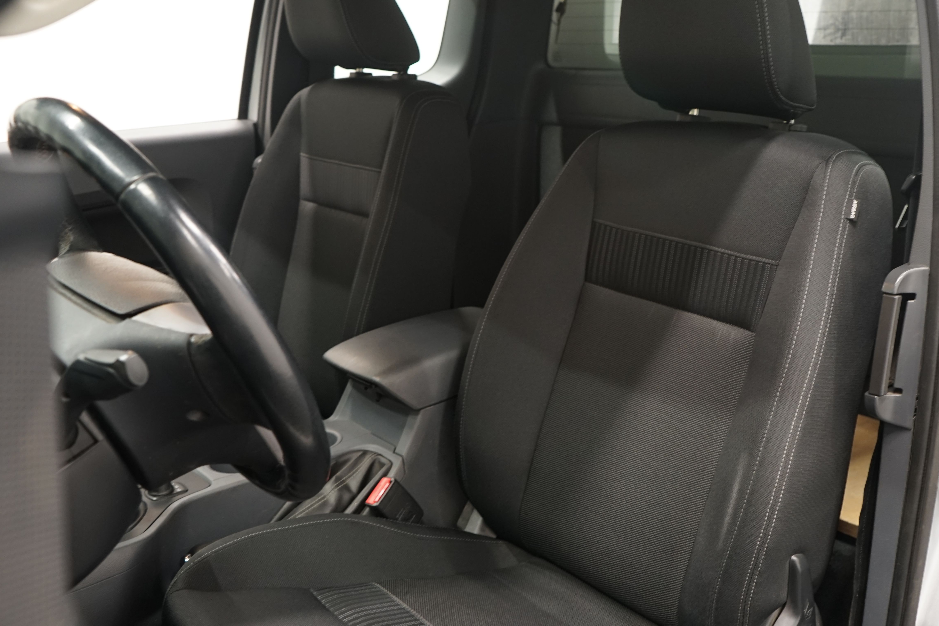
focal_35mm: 38
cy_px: 343
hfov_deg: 50.2
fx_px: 991
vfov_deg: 35.0
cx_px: 581
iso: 800
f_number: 5
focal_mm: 29
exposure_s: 1/8
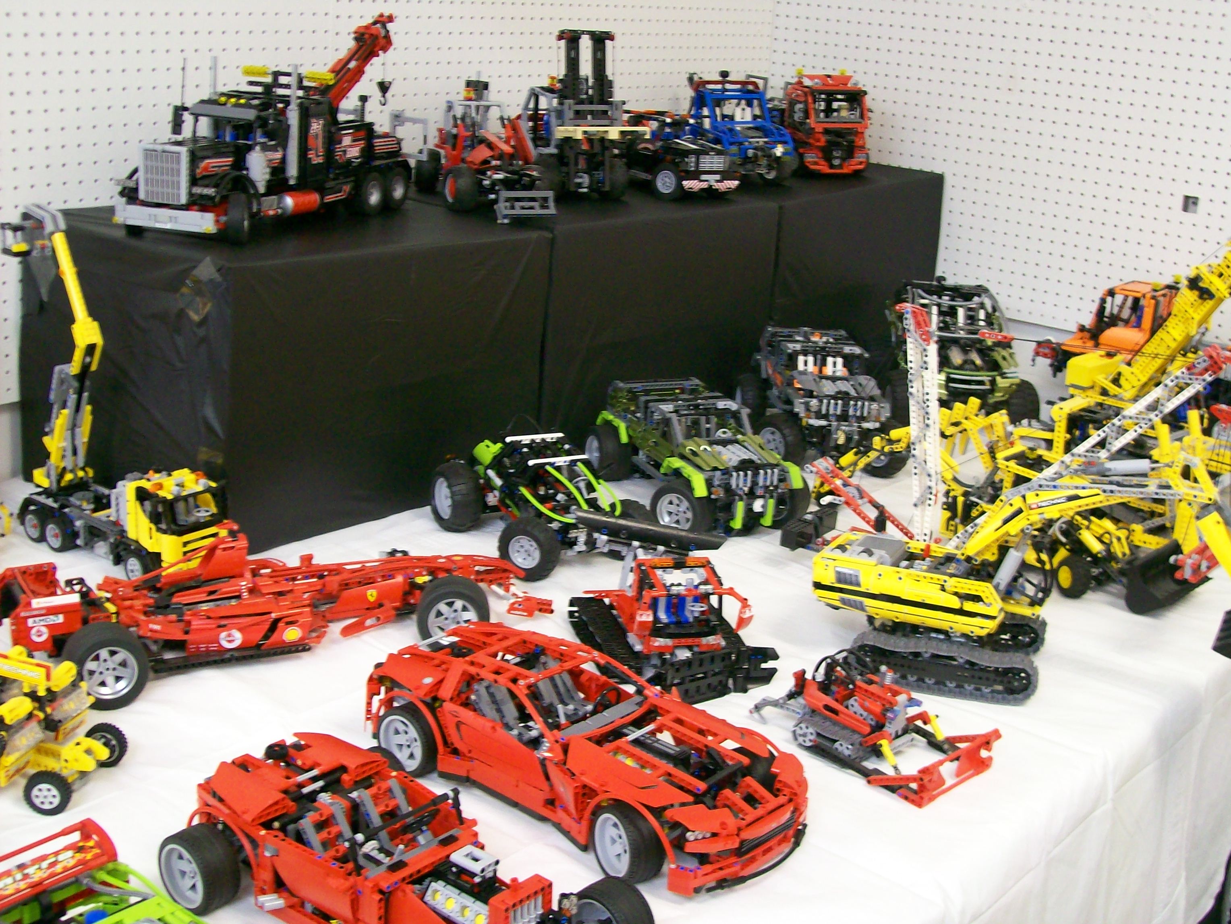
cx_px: 616
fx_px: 1600
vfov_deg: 32.2
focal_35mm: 45
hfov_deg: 42.1
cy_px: 462
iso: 160
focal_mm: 7.6
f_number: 3
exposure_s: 1/8.4
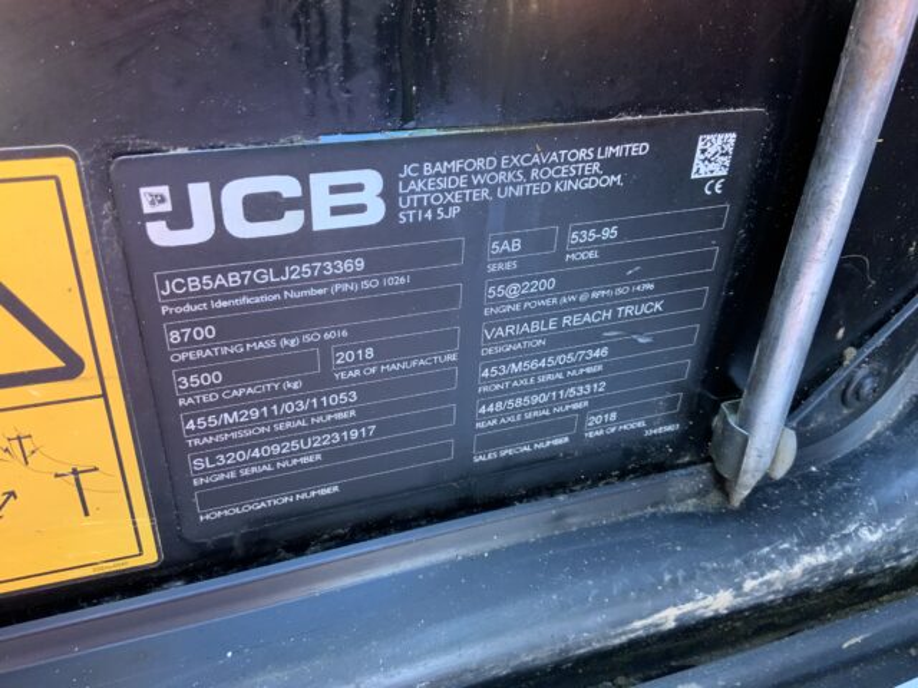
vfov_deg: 48.2
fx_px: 769
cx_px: 459
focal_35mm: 29
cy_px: 344
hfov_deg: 61.7
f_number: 1.8
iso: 200
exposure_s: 1/60
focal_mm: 3
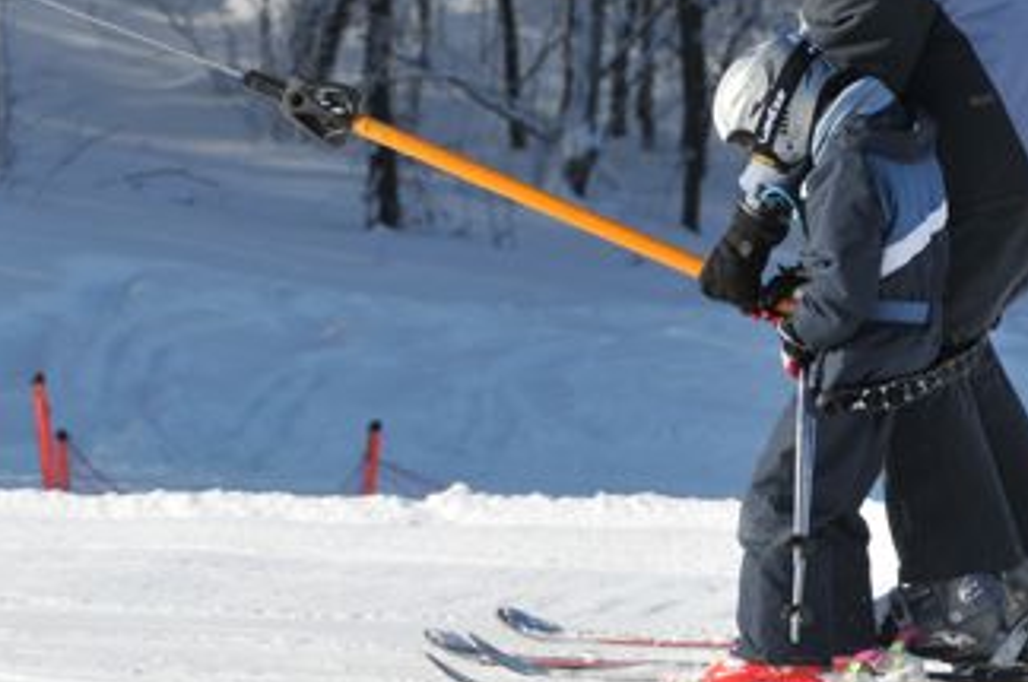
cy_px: 144
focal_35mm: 685
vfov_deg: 2.0
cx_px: 194
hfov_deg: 3.0
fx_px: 19538
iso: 200
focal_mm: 185
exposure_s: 1/400
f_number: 10
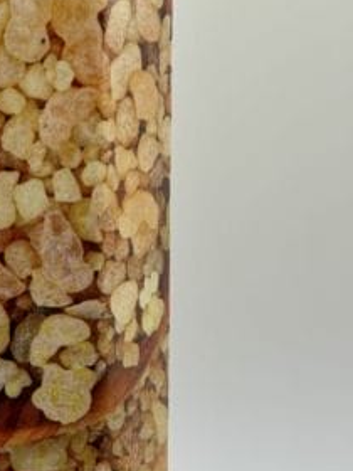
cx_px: 47
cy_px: 337
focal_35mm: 124
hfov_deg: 11.9
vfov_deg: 15.8
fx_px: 1686
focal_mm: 5.96
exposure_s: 1/187
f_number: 1.6
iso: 32
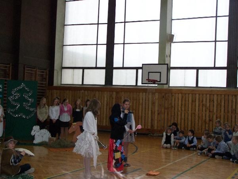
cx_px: 119
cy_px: 90
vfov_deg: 24.8
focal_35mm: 59
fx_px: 406
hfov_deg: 32.7
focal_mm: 9.8
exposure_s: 1/80
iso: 160
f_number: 3.1
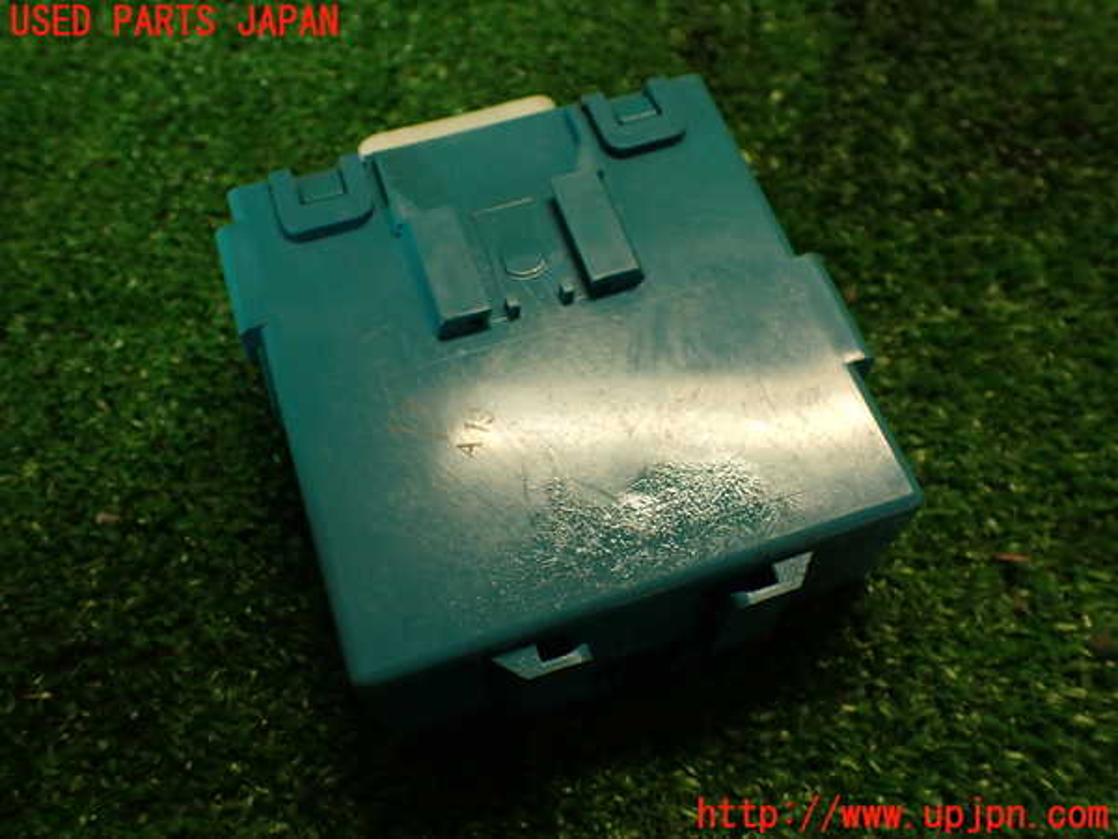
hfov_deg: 56.8
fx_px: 1034
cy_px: 420
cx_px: 559
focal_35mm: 32
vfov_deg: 44.2
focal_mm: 5.79
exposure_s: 1/50
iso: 200
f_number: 2.4
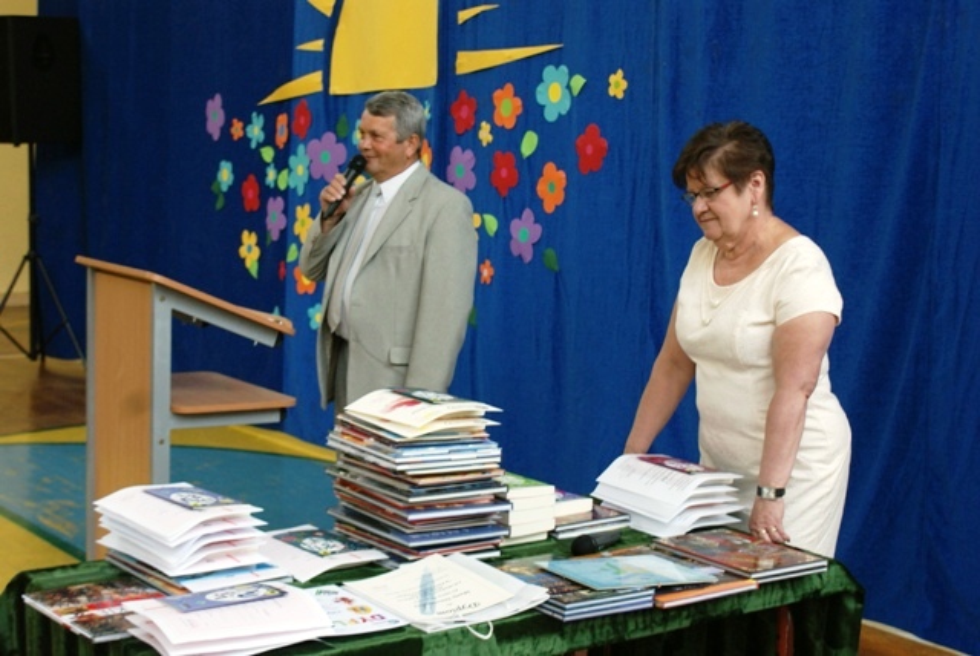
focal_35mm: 60
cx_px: 490
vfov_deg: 22.7
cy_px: 328
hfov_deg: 33.4
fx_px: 1635
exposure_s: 1/60
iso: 320
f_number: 5.6
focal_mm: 40
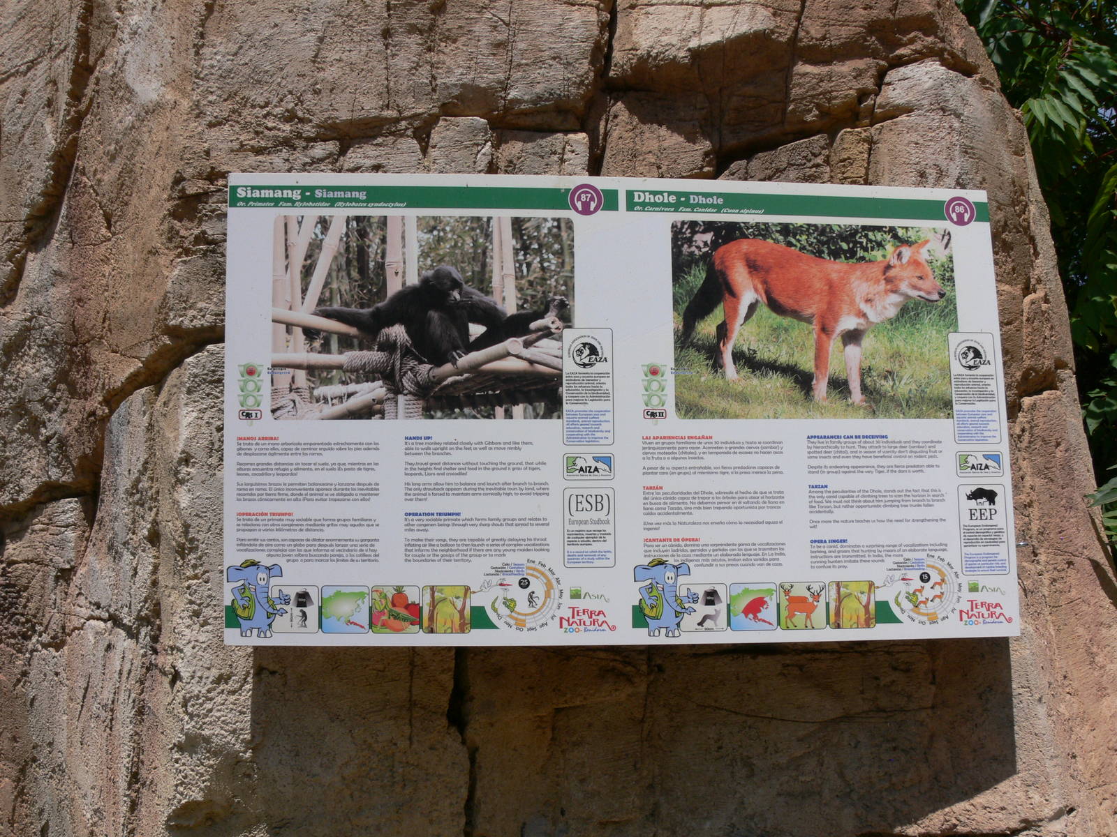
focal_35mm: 35
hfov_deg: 52.6
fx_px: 1129
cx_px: 558
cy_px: 418
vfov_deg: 40.7
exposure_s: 1/500
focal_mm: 7.4
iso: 80
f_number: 7.1
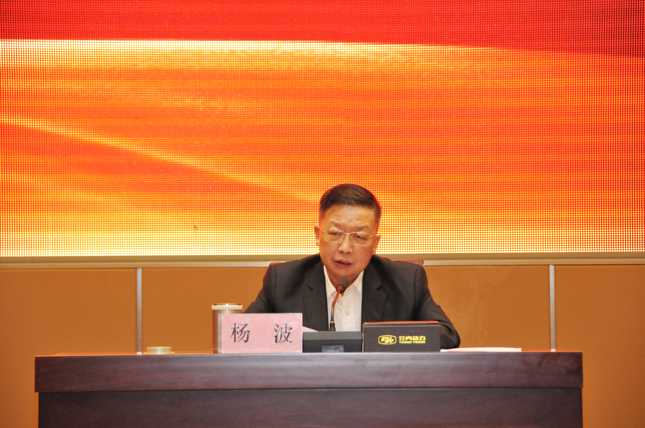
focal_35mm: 142
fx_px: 2550
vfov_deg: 9.6
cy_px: 214
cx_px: 322
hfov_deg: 14.4
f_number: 5.3
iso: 1250
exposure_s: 1/60
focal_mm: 95
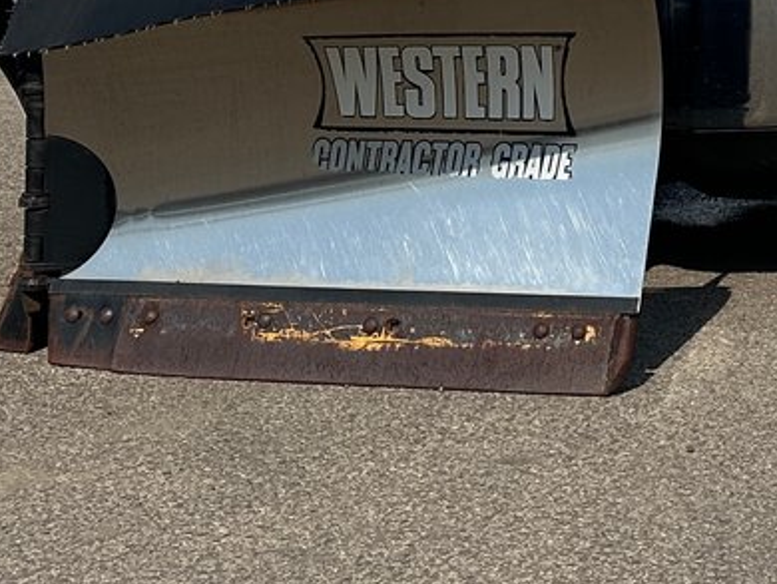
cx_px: 997
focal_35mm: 93
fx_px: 2089
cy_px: -226
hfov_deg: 19.5
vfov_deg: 15.0
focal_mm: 6.86
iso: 80
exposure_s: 1/8929
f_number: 1.78
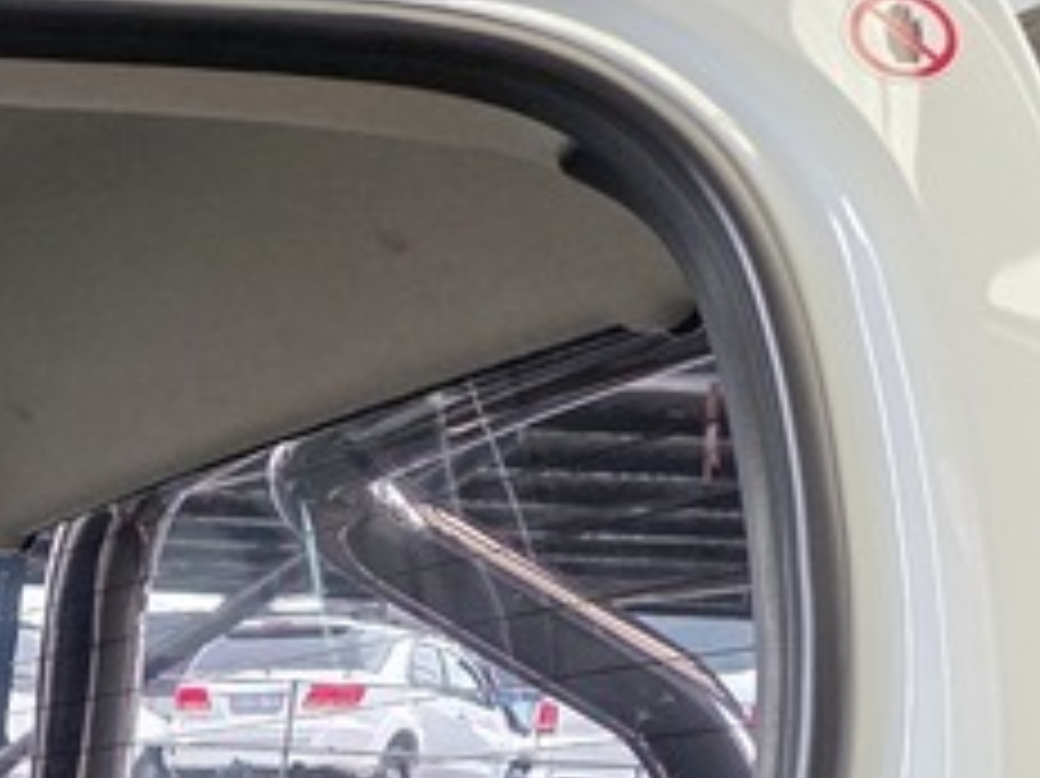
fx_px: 3063
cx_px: -1112
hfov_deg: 15.1
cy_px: 1534
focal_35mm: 102
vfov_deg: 12.8
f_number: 1.7
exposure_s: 1/100
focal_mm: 6.25
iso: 160
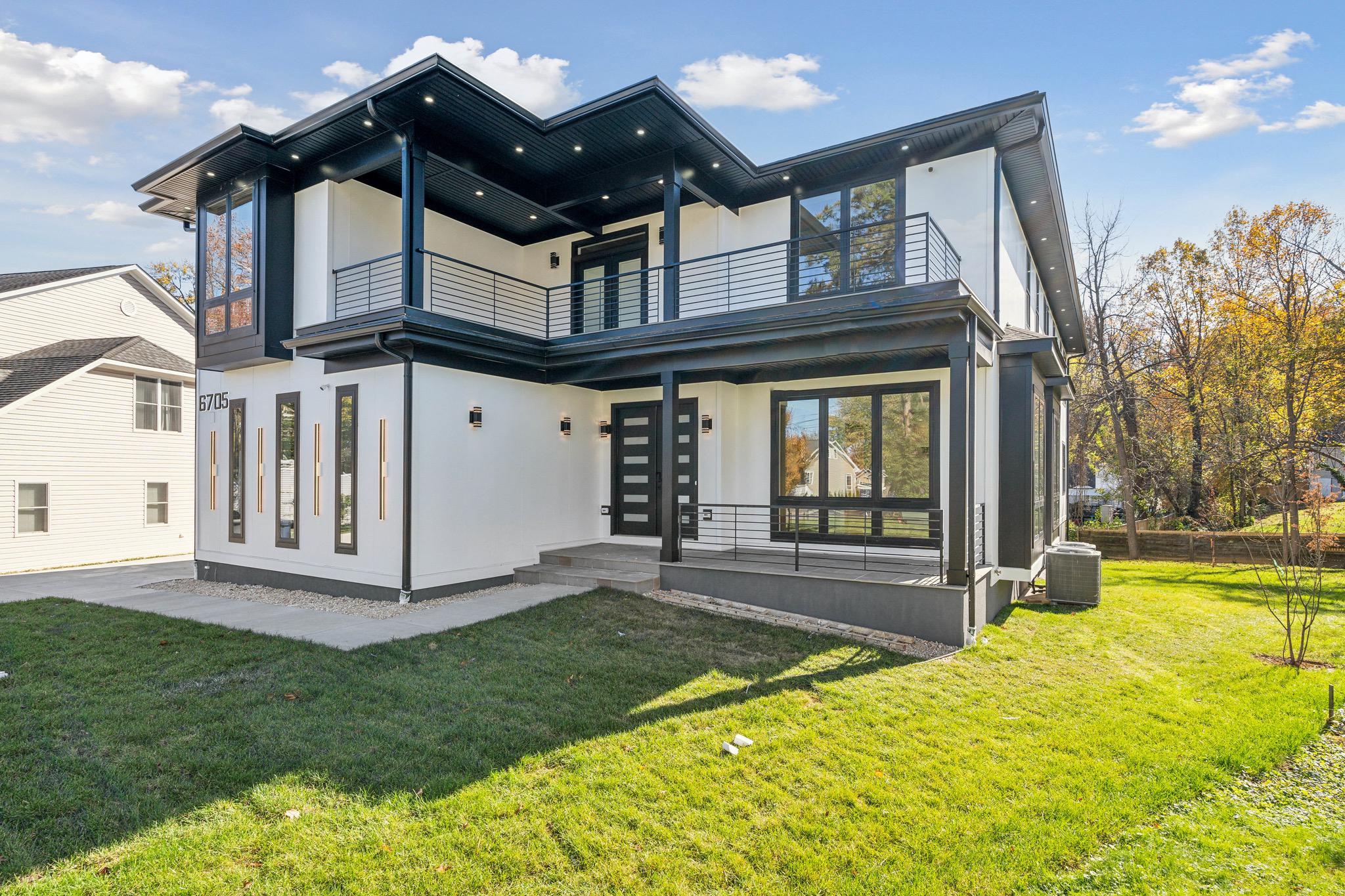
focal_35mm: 18
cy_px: 448
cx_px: 672
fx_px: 654
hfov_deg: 91.6
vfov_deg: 68.9
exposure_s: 1/160
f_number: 8
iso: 200
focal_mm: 17.5
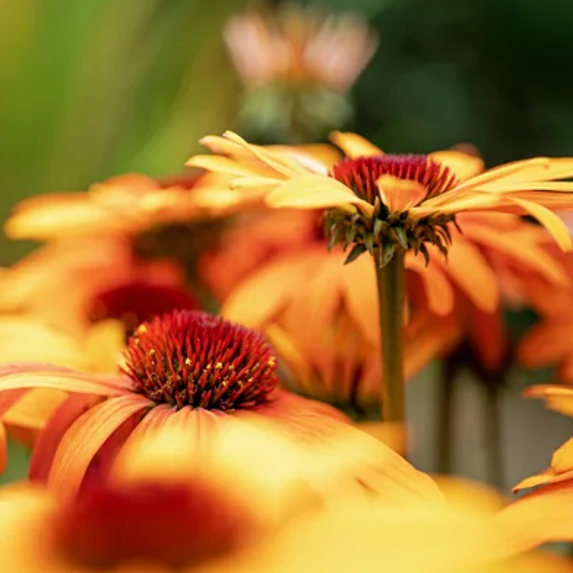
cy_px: 284
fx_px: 1217
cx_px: 184
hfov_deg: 26.3
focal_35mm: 65
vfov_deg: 26.5
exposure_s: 1/50
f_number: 2.8
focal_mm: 50
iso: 100
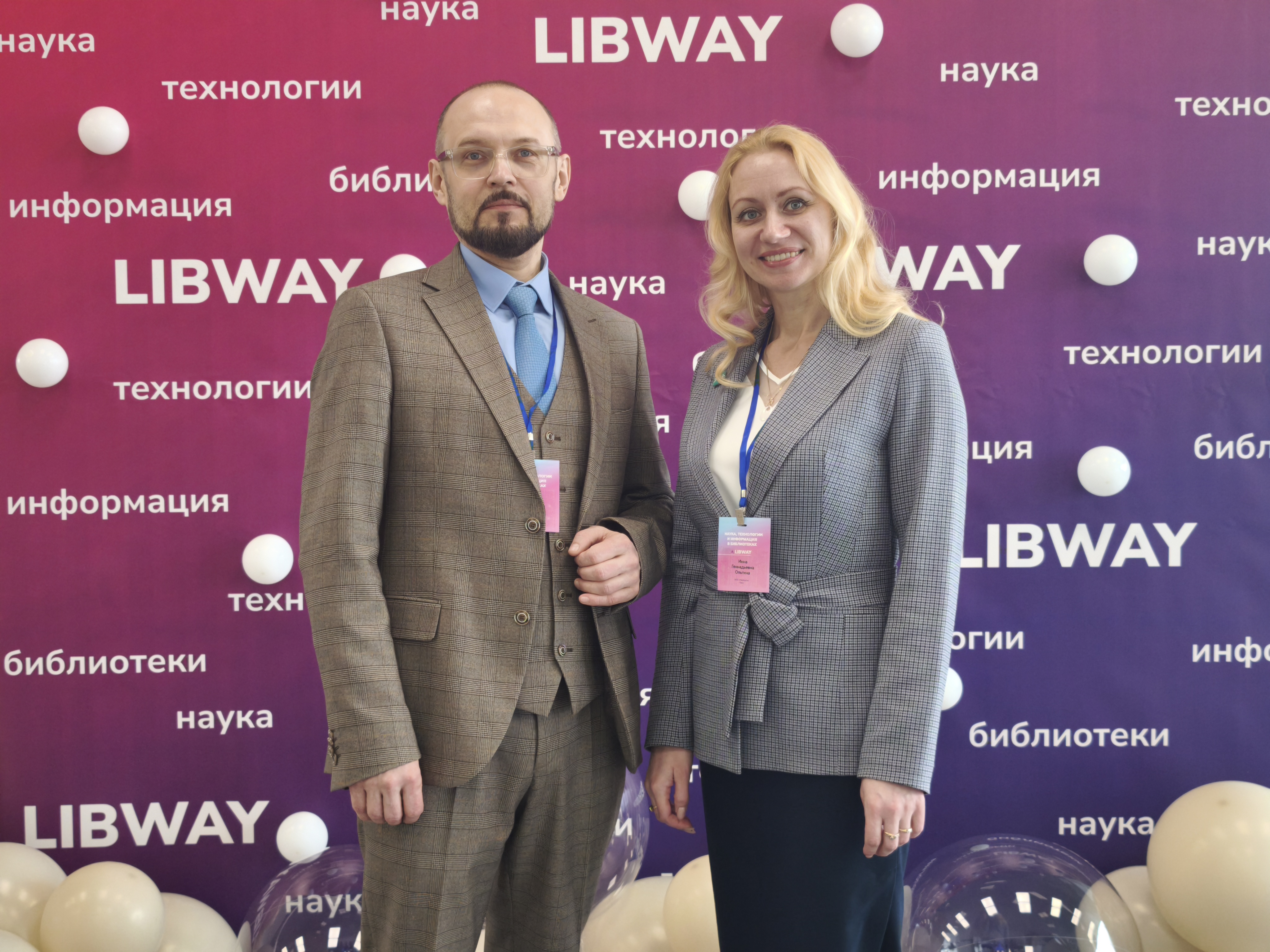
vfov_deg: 31.5
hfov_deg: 41.2
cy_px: 476
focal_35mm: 46
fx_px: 1688
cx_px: 635
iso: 160
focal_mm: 6.57
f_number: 1.6
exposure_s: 1/100
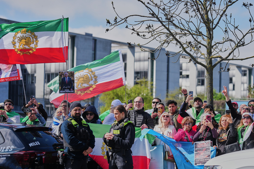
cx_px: 172
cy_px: 115
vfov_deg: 19.1
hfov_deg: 28.3
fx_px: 501
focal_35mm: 71
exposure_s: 1/5000
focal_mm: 50
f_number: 1.6
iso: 100
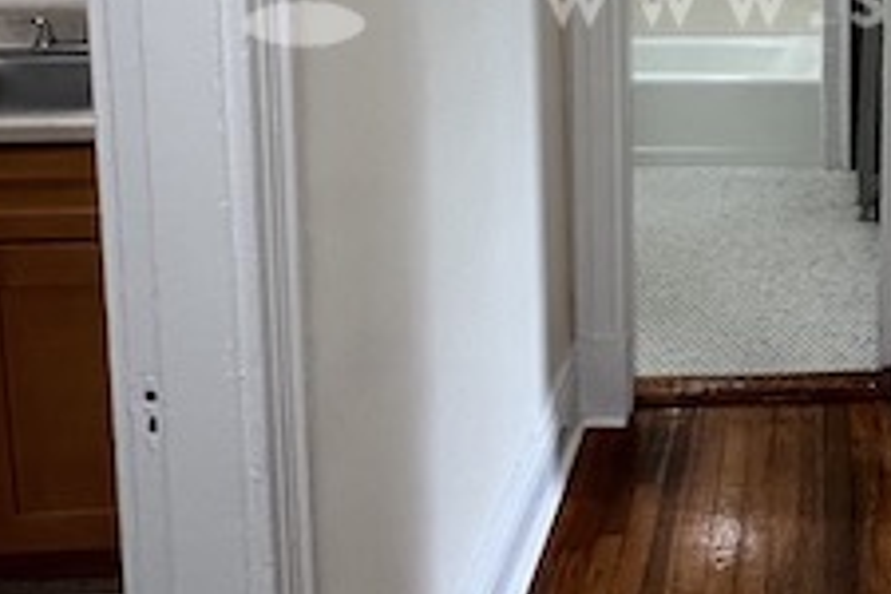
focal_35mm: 48
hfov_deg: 36.5
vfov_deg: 25.8
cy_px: -71
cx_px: 915
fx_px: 1188
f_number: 1.8
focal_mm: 1.57
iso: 250
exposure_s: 1/120
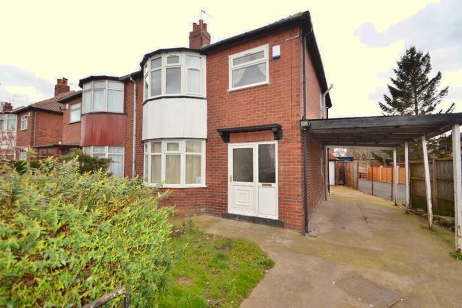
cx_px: 231
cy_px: 154
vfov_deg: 77.4
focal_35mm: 15
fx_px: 193
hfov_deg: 100.4
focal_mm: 10
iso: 100
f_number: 4
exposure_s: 1/200
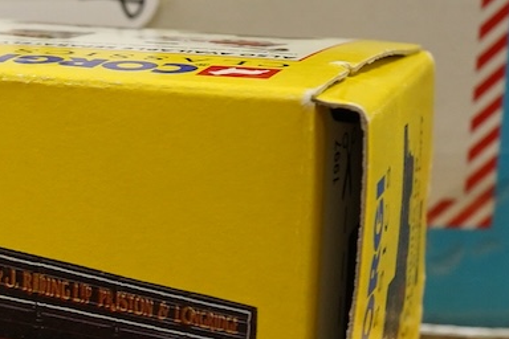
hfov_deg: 15.0
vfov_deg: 10.3
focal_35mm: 132
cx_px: -109
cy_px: 327
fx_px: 1866
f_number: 11
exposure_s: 1/100
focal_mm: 30
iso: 2000
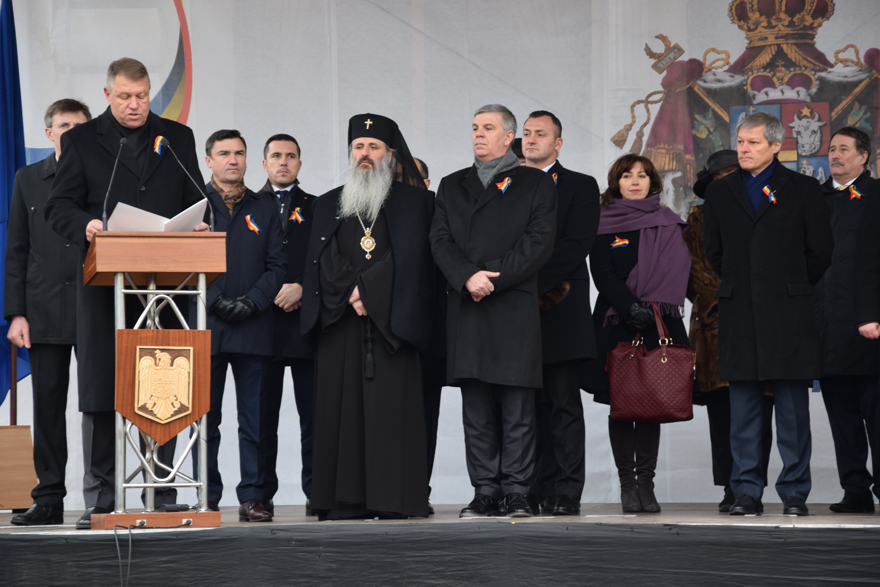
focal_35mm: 128
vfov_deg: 10.8
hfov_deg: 16.1
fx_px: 3117
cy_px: 294
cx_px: 440
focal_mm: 85
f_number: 7.1
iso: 160
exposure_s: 1/50
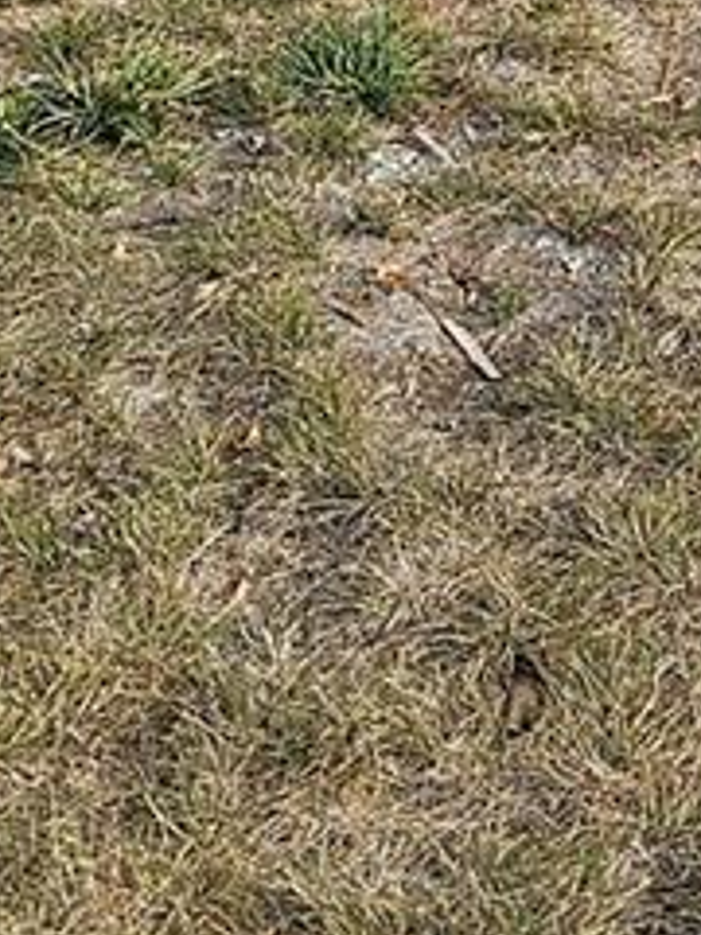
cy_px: -678
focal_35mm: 115
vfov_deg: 15.1
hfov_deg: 12.5
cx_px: 896
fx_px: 3105
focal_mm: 6.3
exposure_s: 1/784
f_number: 1.7
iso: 12
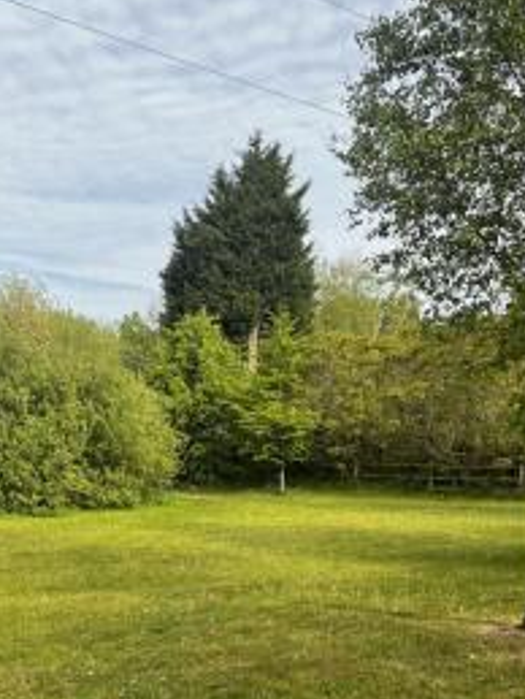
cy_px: 492
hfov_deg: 32.9
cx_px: 260
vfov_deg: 42.1
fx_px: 888
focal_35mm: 44
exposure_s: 1/2123
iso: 50
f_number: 1.5
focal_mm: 5.7
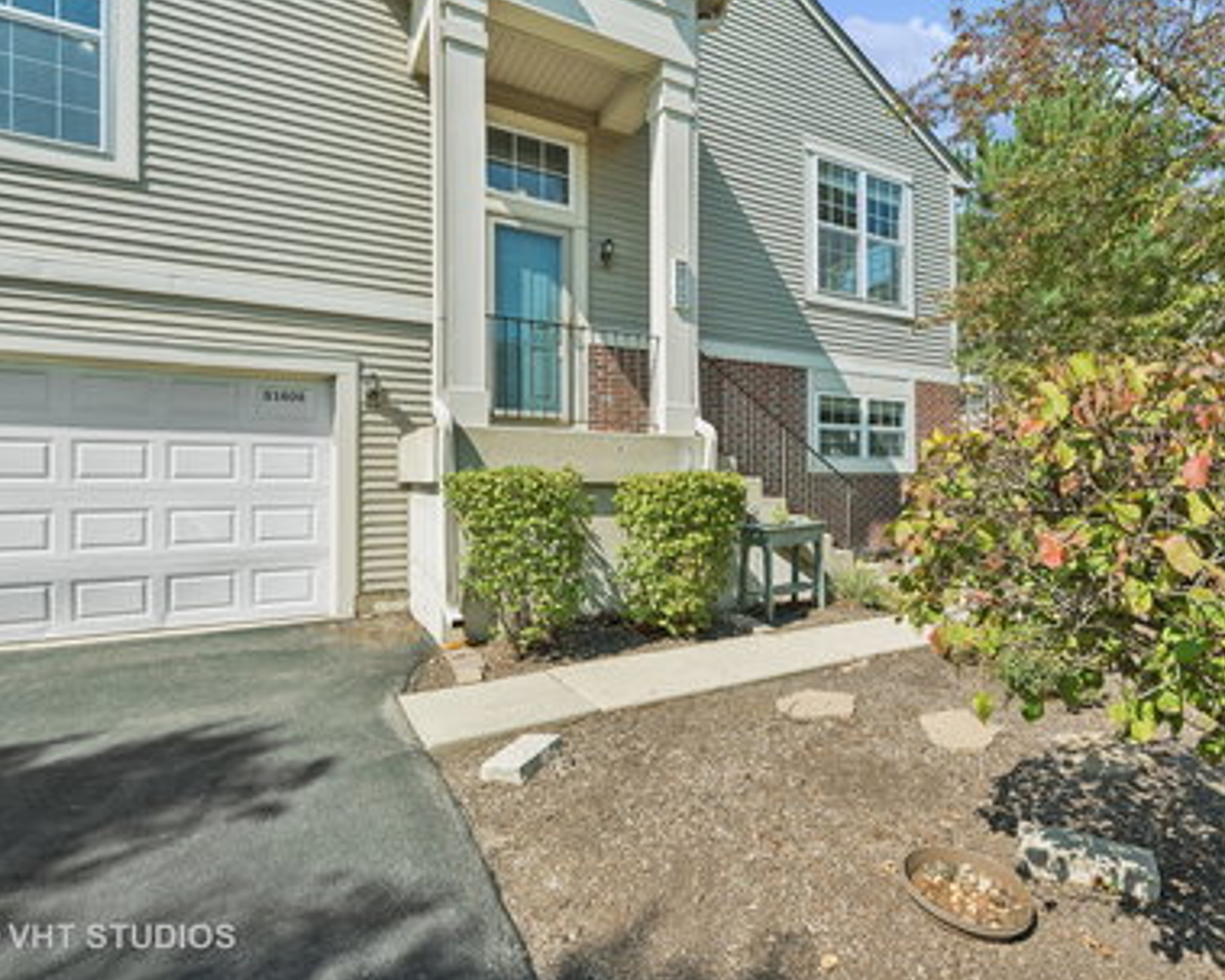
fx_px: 689
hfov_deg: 83.1
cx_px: 666
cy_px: 472
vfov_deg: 70.8
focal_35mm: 19
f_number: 8
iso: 200
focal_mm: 16
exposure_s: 1/250
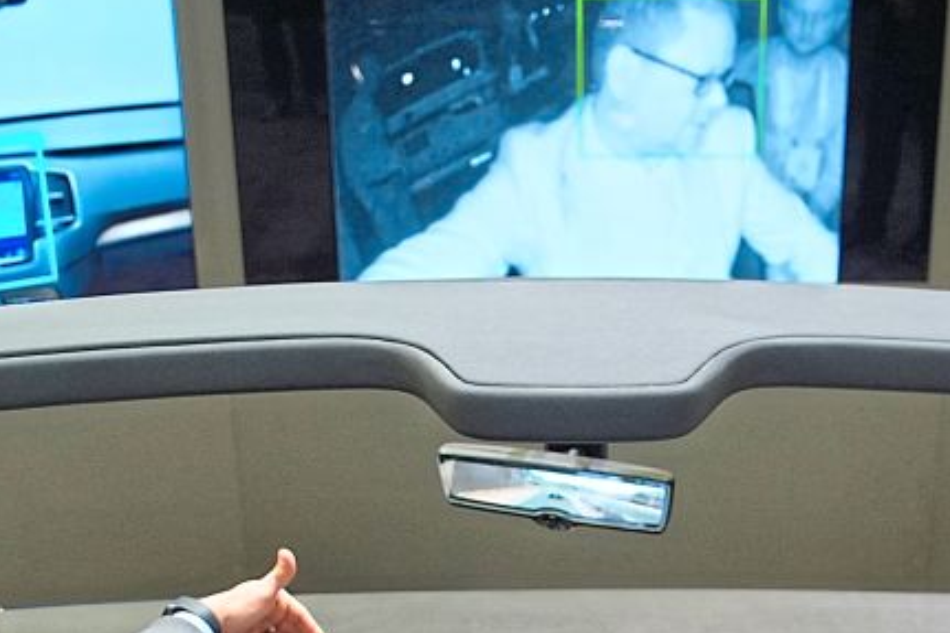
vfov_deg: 19.0
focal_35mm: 69
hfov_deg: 29.1
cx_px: 608
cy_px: 673
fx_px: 1820
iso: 800
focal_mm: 24
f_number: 3.5
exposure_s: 1/250
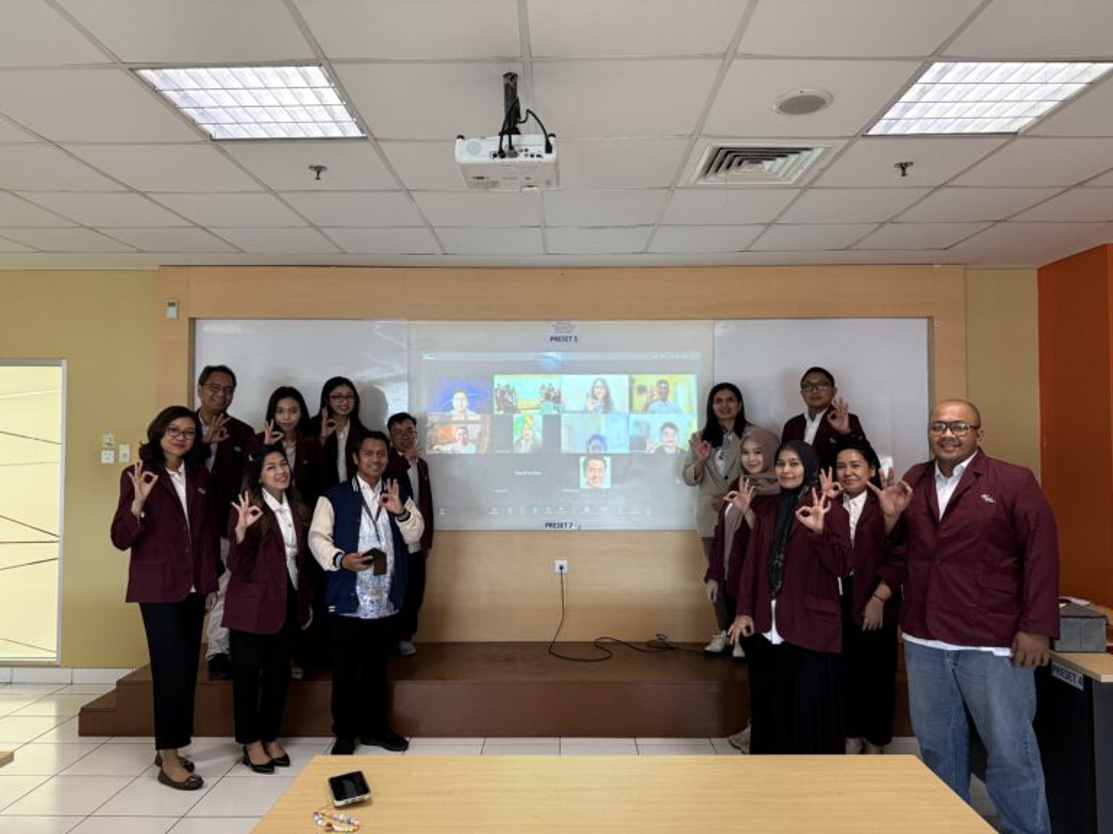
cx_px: 556
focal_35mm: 24
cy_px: 417
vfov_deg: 56.8
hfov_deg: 71.6
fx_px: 772
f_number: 1.78
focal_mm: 6.76
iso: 320
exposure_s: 1/100
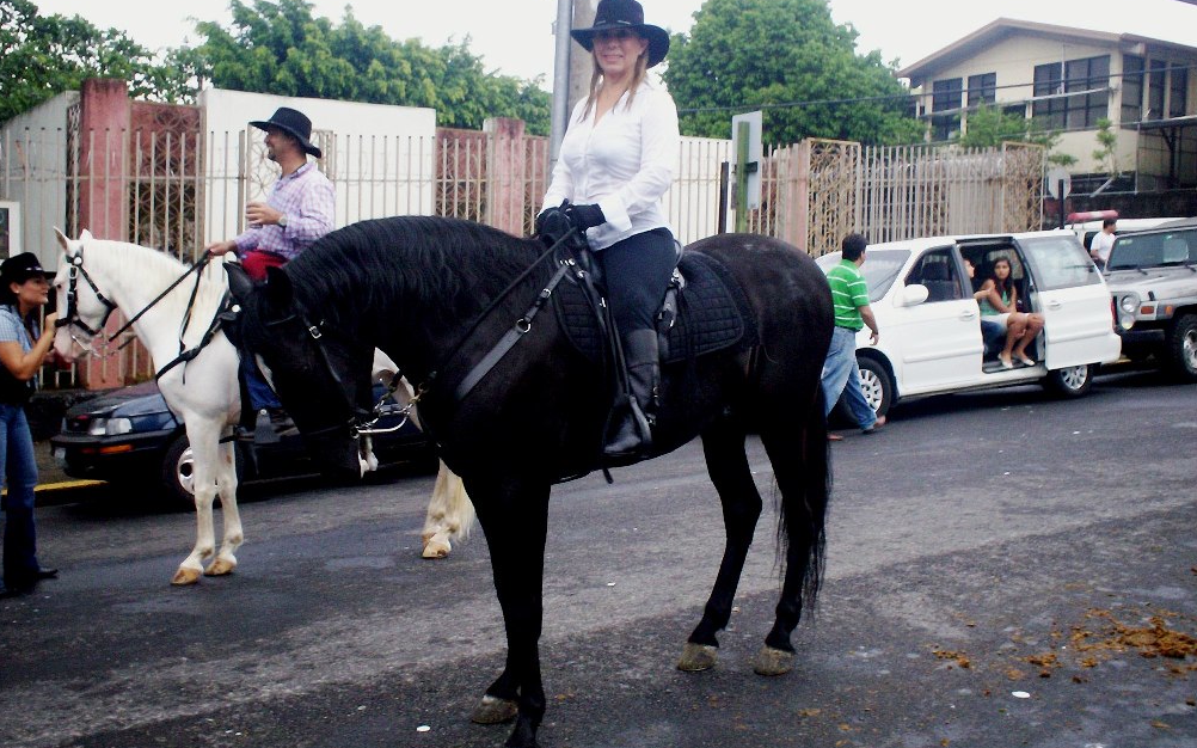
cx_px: 588
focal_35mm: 39
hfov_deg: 50.4
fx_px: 1272
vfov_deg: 32.7
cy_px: 307
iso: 140
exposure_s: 1/59.4
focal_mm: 6
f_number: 4.5
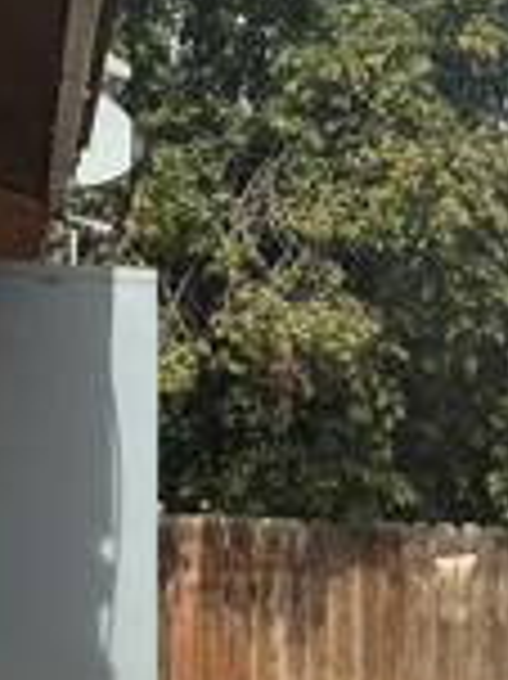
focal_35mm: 102
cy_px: 662
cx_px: 589
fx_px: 1999
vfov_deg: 18.8
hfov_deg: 14.1
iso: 80
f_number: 1.78
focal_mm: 6.76
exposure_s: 1/5348
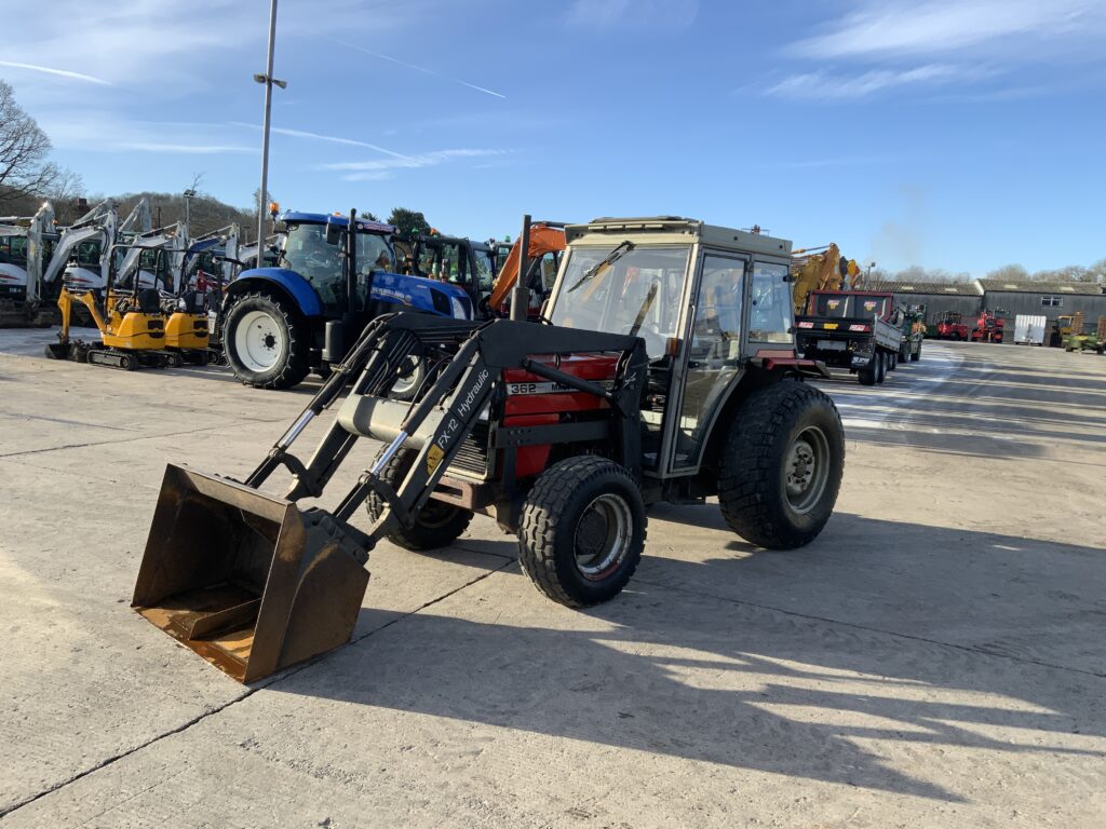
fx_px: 927
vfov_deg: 48.2
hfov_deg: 61.7
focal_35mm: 29
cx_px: 553
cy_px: 414
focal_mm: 3
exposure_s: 1/1055
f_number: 1.8
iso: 16
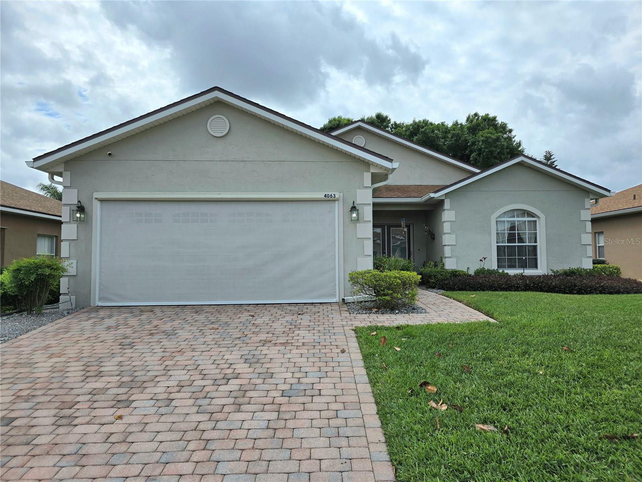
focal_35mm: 23
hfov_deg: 73.9
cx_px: 321
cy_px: 241
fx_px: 427
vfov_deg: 58.9
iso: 12
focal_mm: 6.3
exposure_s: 1/1250
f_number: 1.7
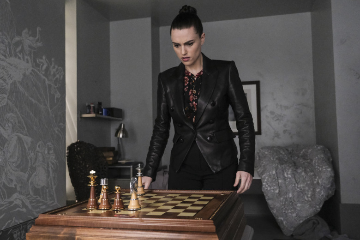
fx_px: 320
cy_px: 120
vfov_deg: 41.1
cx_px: 180
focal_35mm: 32
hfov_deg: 58.7
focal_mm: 21.3
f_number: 3.2
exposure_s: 1/200
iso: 10000
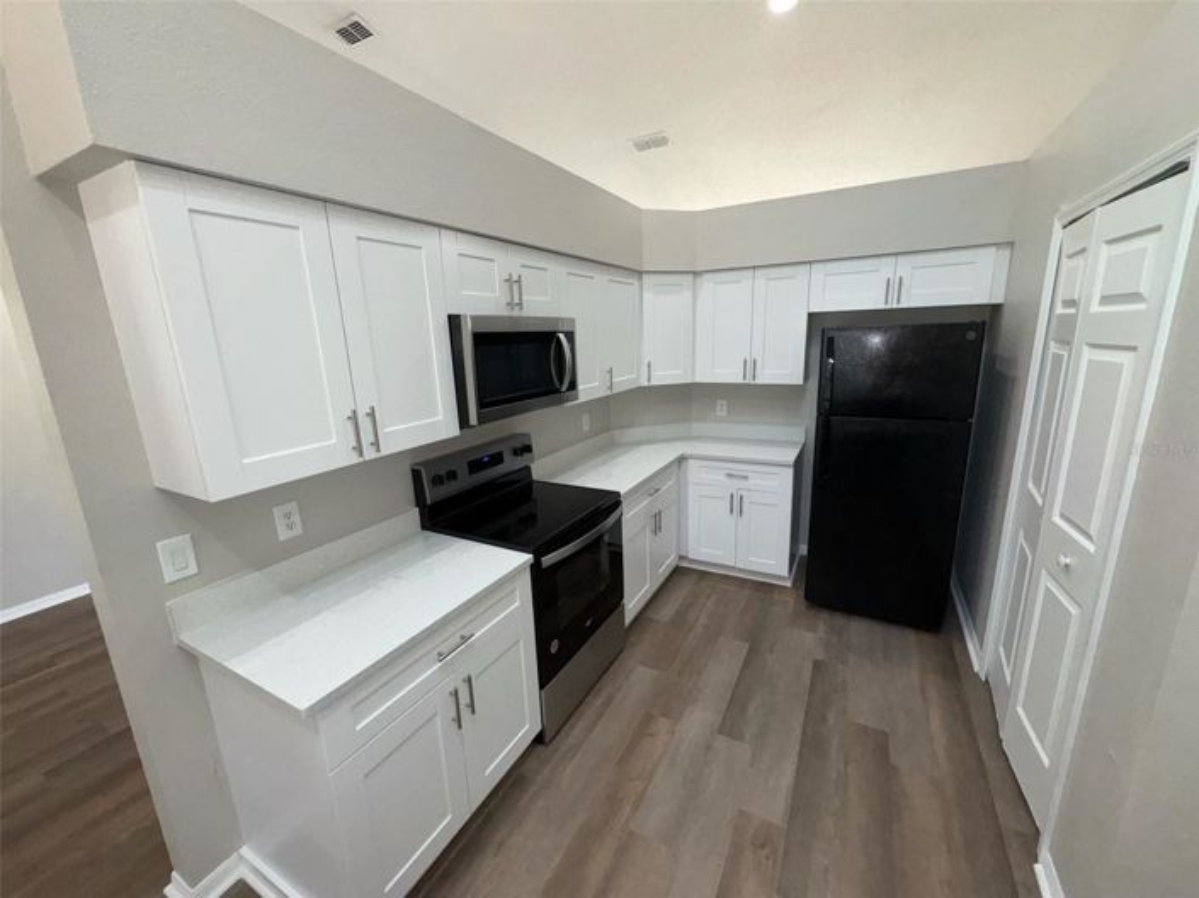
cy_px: 449
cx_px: 600
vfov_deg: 85.6
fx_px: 485
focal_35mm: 14
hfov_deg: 102.1
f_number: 2.2
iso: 125
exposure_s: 1/120
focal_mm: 2.22
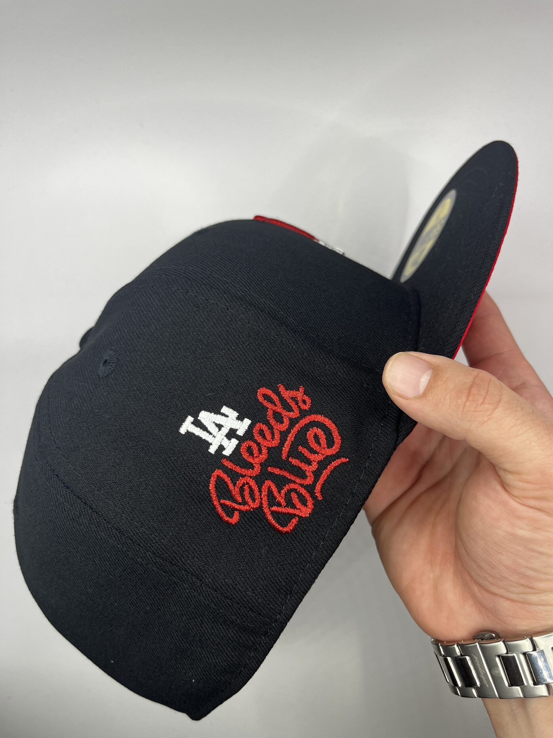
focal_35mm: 26
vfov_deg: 67.3
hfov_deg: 53.1
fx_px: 554
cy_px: 369
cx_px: 276
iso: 80
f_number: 1.6
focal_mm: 5.1
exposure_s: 1/117
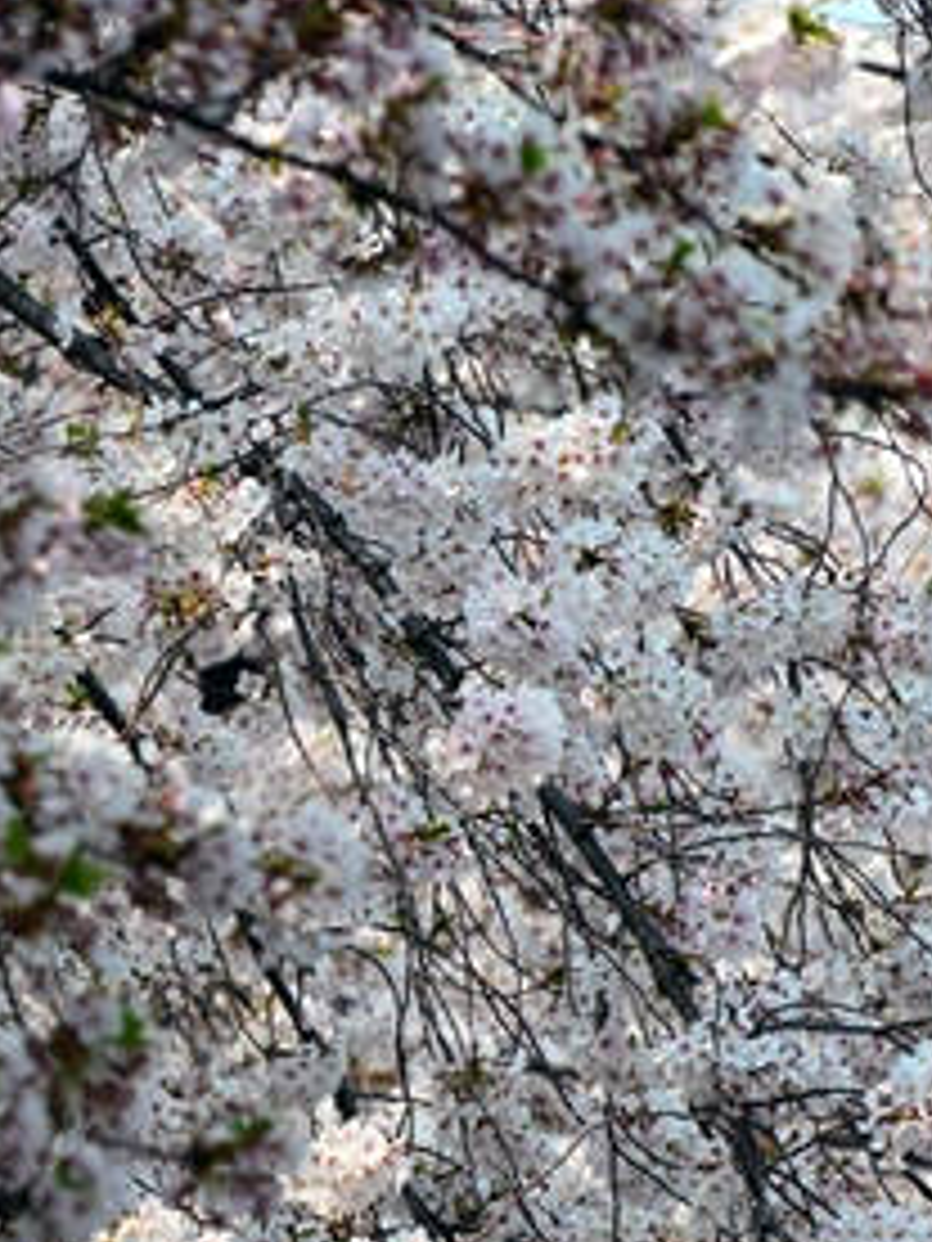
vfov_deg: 3.9
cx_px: 1004
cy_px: 1742
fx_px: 18021
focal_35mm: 502
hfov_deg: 3.0
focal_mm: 180
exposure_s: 1/250
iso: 200
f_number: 8
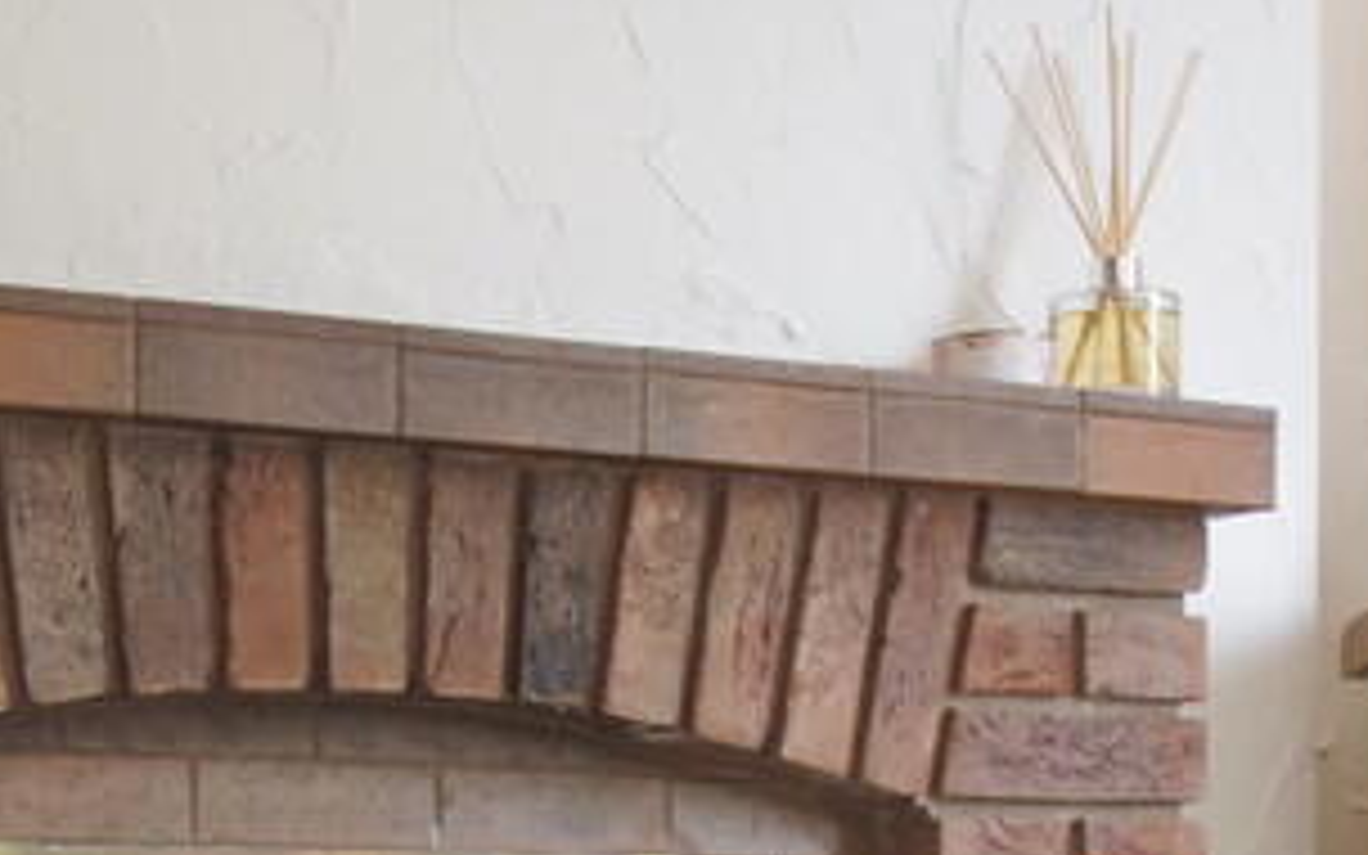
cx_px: 356
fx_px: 3840
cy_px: 1127
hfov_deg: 20.1
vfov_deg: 12.3
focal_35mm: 103
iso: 400
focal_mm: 20
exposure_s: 1/50
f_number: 3.5
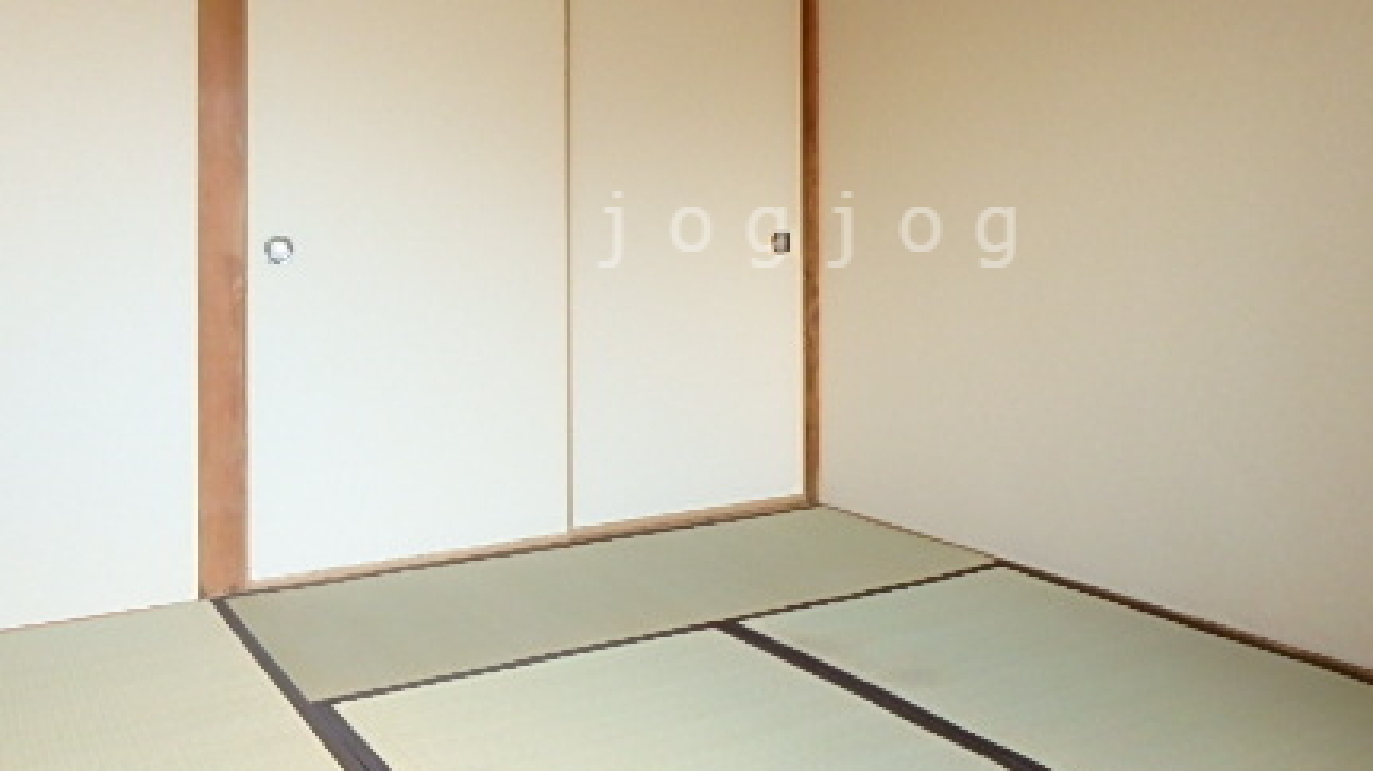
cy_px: 229
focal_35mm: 34
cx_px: 816
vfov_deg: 34.1
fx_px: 1237
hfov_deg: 57.6
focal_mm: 3.7
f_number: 3.5
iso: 500
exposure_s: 1/30
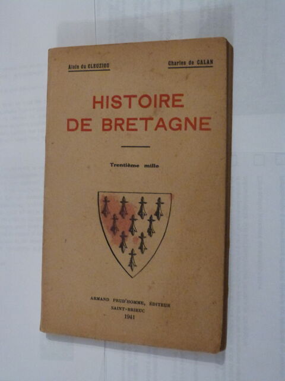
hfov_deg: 29.1
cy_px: 190
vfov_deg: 38.2
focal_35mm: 50
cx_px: 142
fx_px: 549
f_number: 3.2
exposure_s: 1/15
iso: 1000
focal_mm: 9
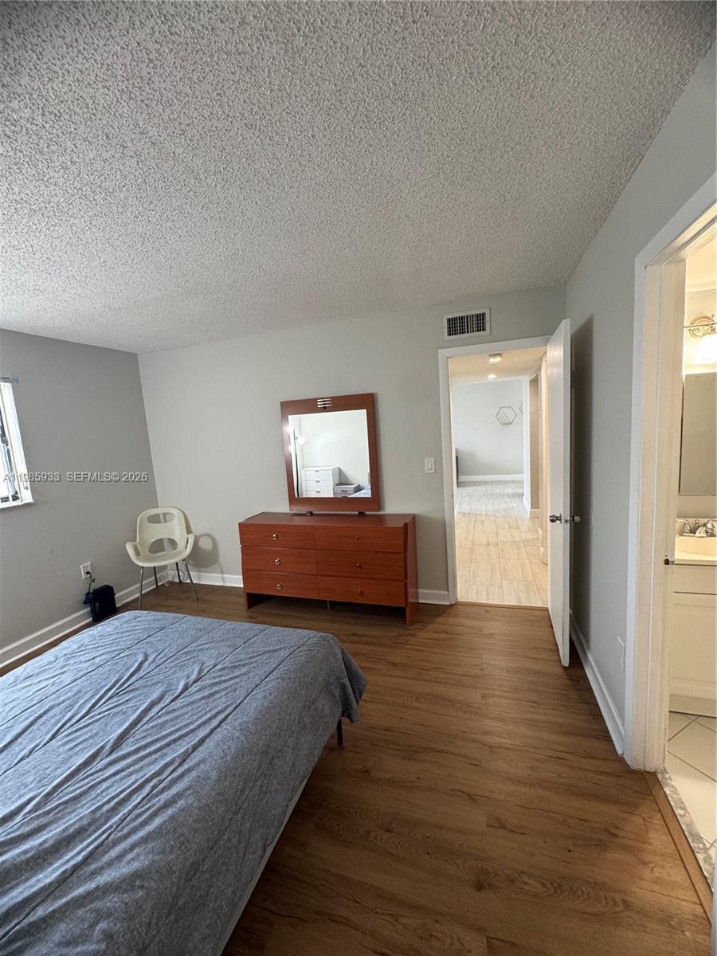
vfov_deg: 102.1
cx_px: 358
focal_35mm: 14
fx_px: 387
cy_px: 478
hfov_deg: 85.7
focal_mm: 2.22
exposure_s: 1/60
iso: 160
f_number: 2.2
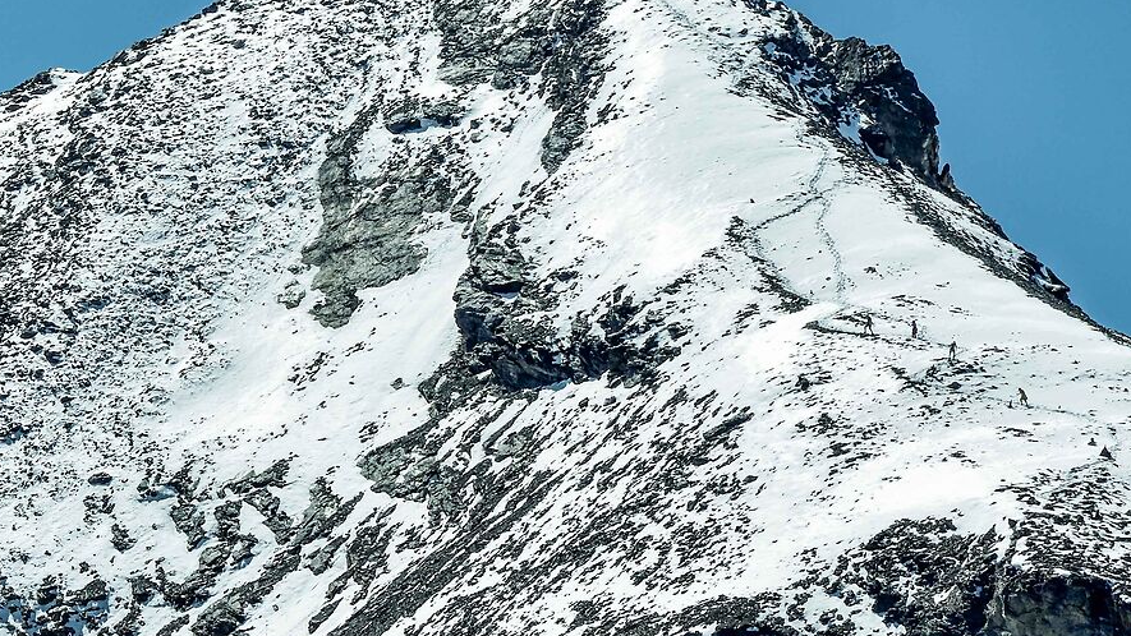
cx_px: 165
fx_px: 5968
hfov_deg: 10.8
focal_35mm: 199
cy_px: 261
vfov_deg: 6.1
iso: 100
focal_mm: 70
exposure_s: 1/250
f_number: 11
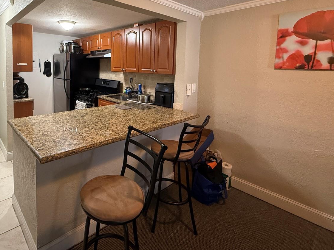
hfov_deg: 78.1
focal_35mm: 20
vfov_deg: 63.9
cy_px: 79
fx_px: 193
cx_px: 102
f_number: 2.2
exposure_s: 1/60
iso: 320
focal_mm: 2.22
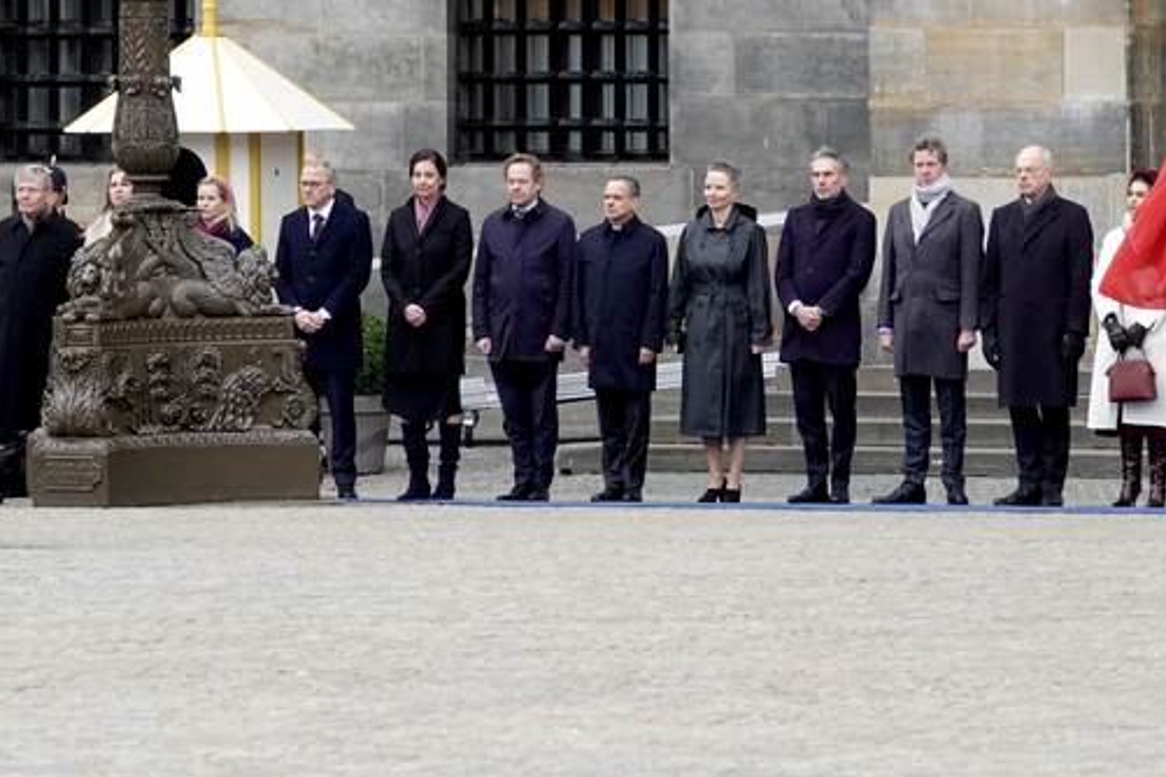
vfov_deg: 4.7
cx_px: 519
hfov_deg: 7.0
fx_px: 9489
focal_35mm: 293
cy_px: 215
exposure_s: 1/160
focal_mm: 64.84
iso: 800
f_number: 4
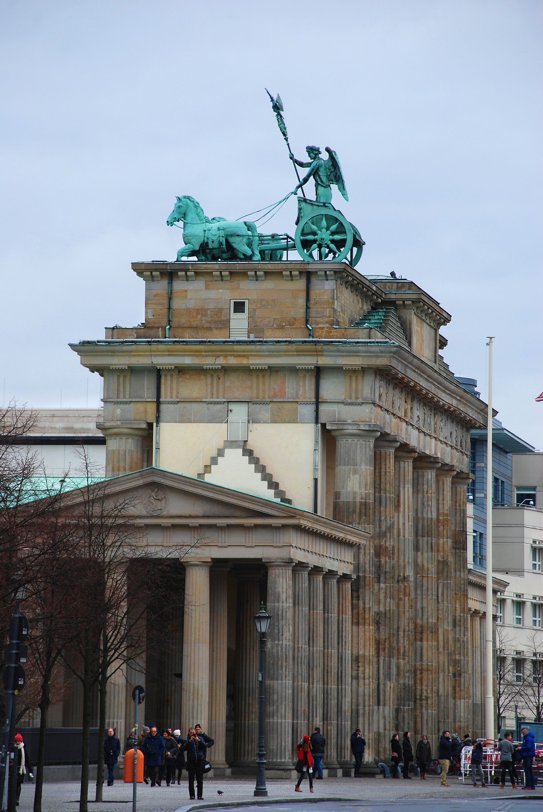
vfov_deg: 11.4
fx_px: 4062
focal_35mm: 180
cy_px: 406
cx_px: 272
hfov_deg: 7.6
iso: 200
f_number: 5.6
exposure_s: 1/200
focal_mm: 120
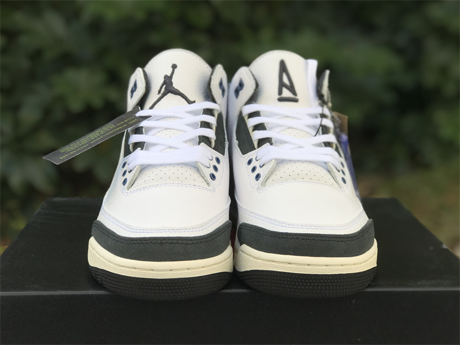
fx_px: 757
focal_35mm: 57
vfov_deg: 25.7
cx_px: 230
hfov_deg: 33.8
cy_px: 172
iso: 20
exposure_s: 1/306
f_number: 2.8
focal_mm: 6.6
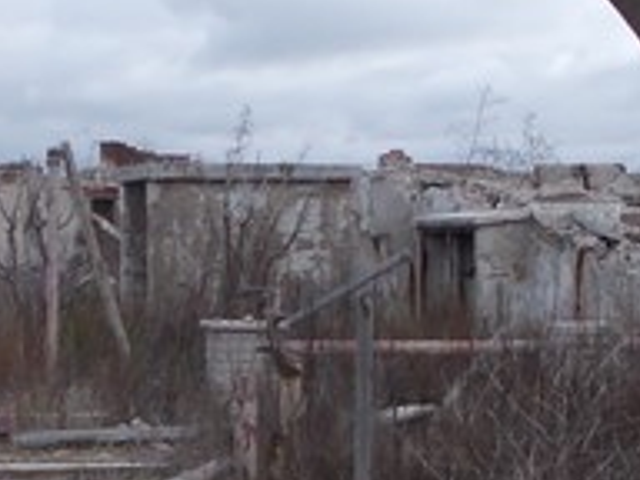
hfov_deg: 17.5
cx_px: 170
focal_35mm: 112
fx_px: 2071
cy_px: 440
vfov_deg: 13.1
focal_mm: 4
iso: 80
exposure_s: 1/200
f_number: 5.4
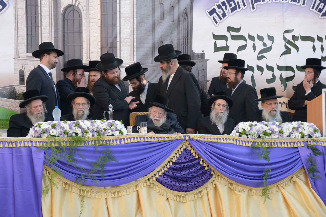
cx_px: 163
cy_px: 108
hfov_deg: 19.5
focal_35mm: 105
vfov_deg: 13.0
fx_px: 951
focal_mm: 105
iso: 500
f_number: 8
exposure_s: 1/200
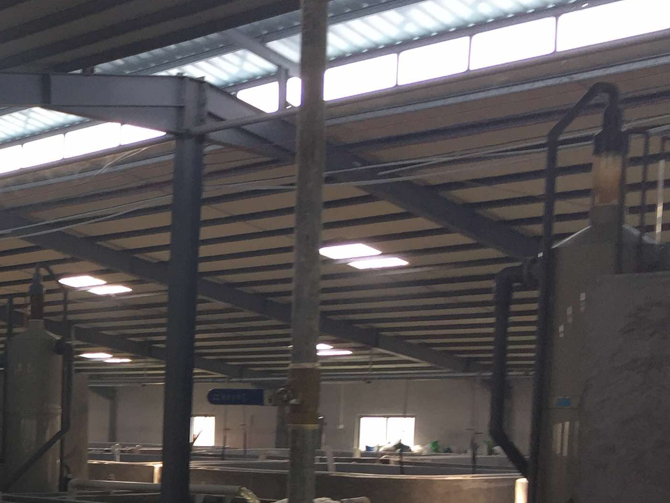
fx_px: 1297
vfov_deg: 21.2
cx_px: -96
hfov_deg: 26.3
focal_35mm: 67
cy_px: 508
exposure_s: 1/100
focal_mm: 4.15
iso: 40
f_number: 2.2
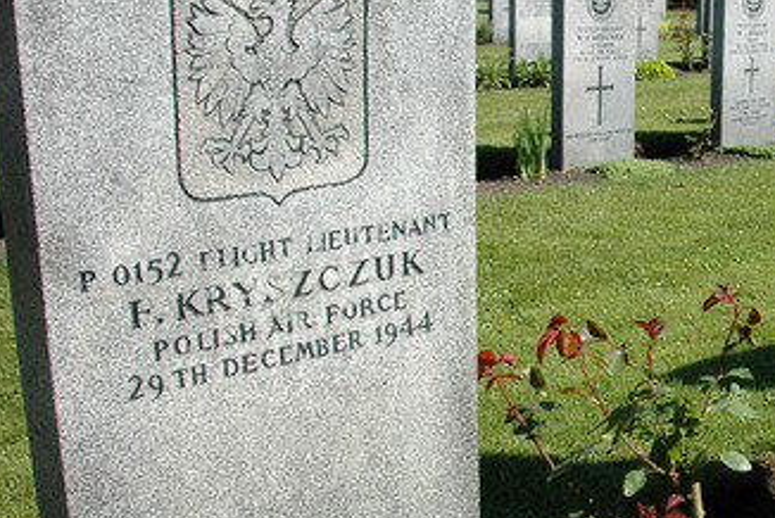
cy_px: 251
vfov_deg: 25.6
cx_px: 735
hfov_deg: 34.8
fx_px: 1142
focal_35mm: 53
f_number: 8
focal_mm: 18
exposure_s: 1/500
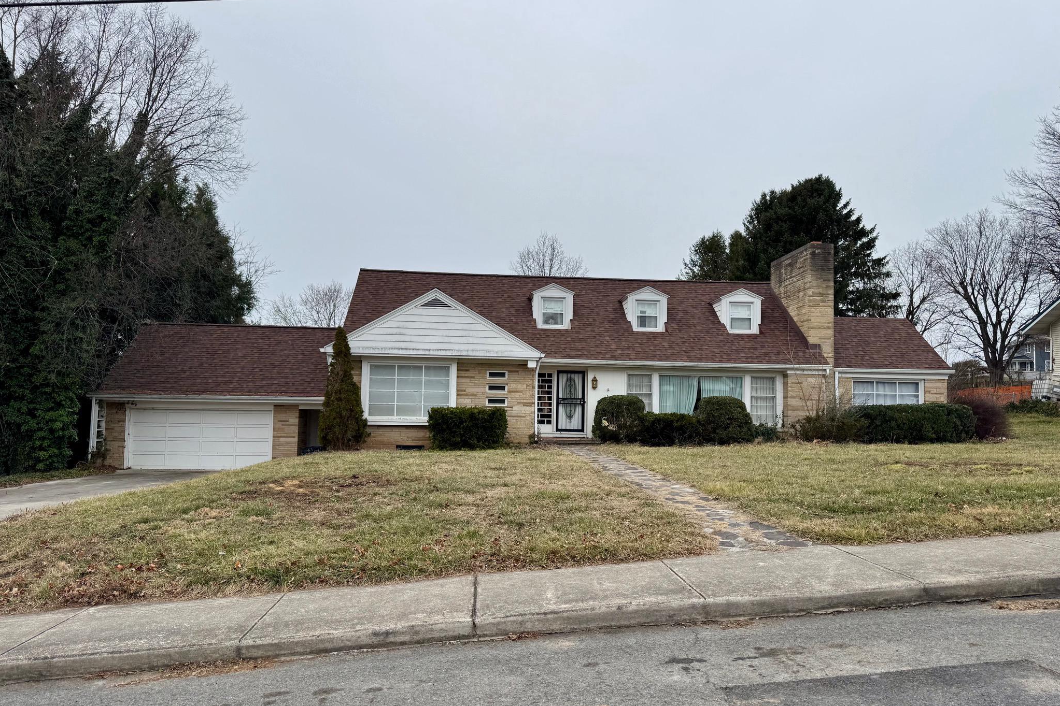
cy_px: 381
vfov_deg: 51.2
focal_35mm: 25
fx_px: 736
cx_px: 530
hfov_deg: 71.5
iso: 80
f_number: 1.78
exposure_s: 1/2041
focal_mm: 6.76
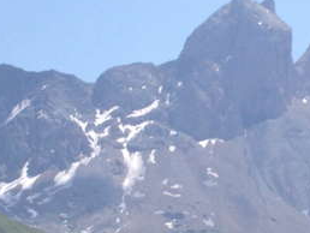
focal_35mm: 325
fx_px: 2913
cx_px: 252
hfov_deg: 6.1
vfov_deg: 4.6
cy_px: 139
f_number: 6.8
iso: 110
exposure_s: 1/500
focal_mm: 20
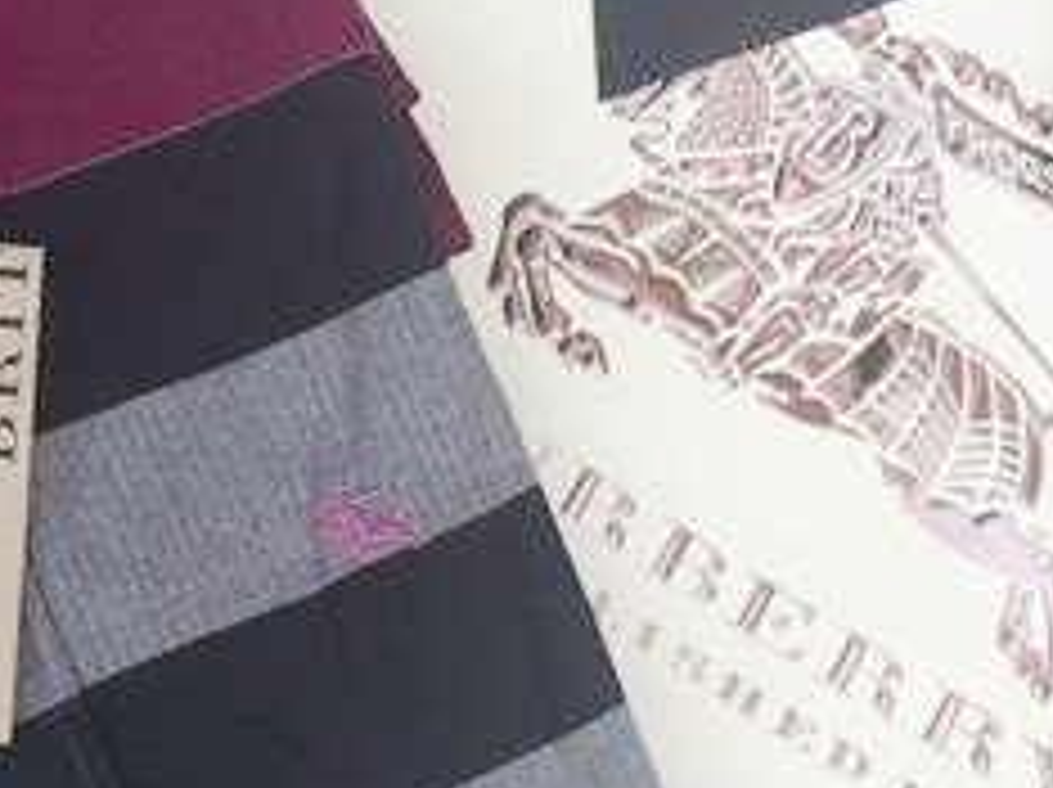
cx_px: 238
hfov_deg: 20.3
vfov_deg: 15.4
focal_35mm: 96
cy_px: 374
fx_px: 2917
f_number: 2.8
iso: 80
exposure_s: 1/186
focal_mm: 3.85
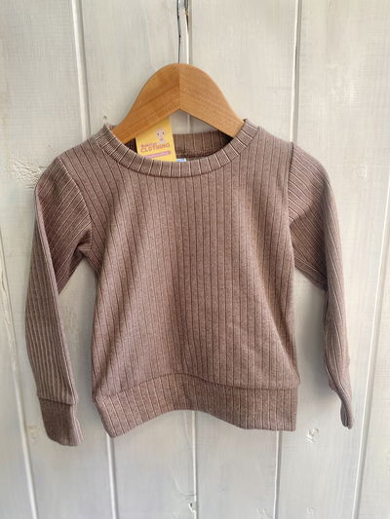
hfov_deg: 53.1
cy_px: 260
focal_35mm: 26
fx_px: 390
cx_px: 195
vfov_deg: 67.3
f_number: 1.8
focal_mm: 4.25
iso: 64
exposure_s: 1/121
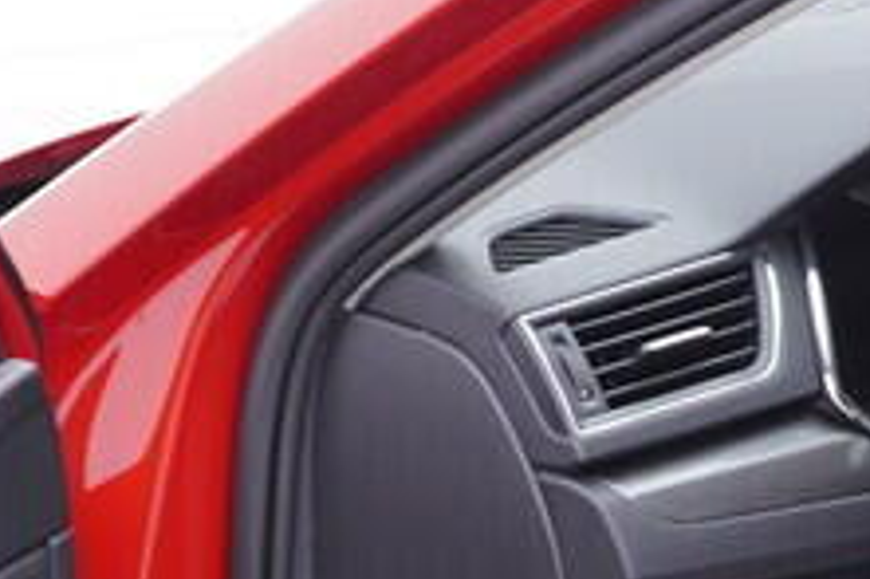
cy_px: 758
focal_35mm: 167
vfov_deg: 8.1
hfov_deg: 12.0
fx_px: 4033
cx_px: 1083
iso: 160
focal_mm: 24
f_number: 2.8
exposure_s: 1/40
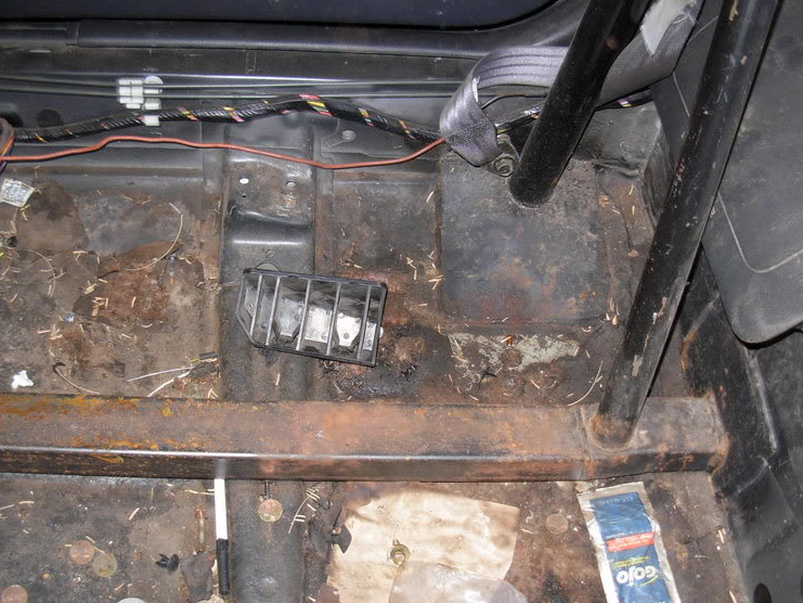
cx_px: 393
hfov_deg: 45.8
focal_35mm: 41
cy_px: 322
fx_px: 951
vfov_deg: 35.1
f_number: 2.9
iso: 115
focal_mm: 6.3
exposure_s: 1/32.9
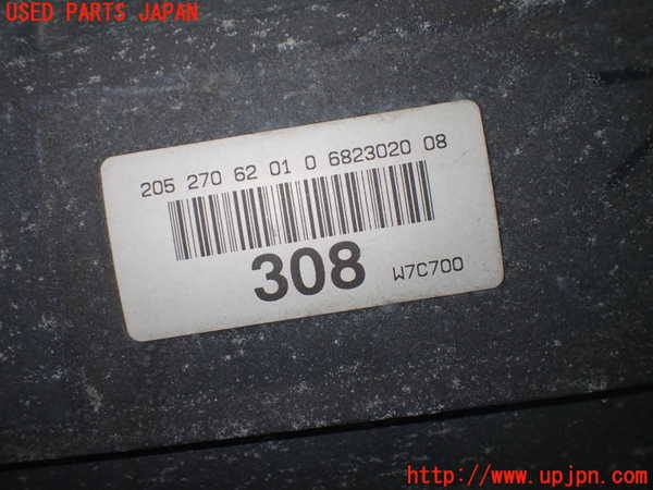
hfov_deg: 60.0
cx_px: 326
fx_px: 566
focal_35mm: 30
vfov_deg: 46.8
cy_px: 245
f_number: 2.3
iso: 160
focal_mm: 5.4
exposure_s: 1/125
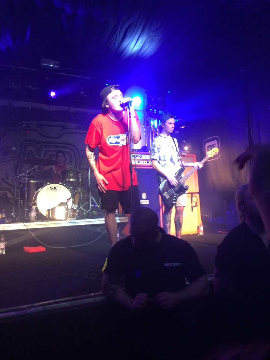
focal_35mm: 29
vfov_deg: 61.7
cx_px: 135
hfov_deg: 48.2
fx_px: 302
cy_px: 180
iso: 200
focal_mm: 4.15
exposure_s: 1/30
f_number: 2.2
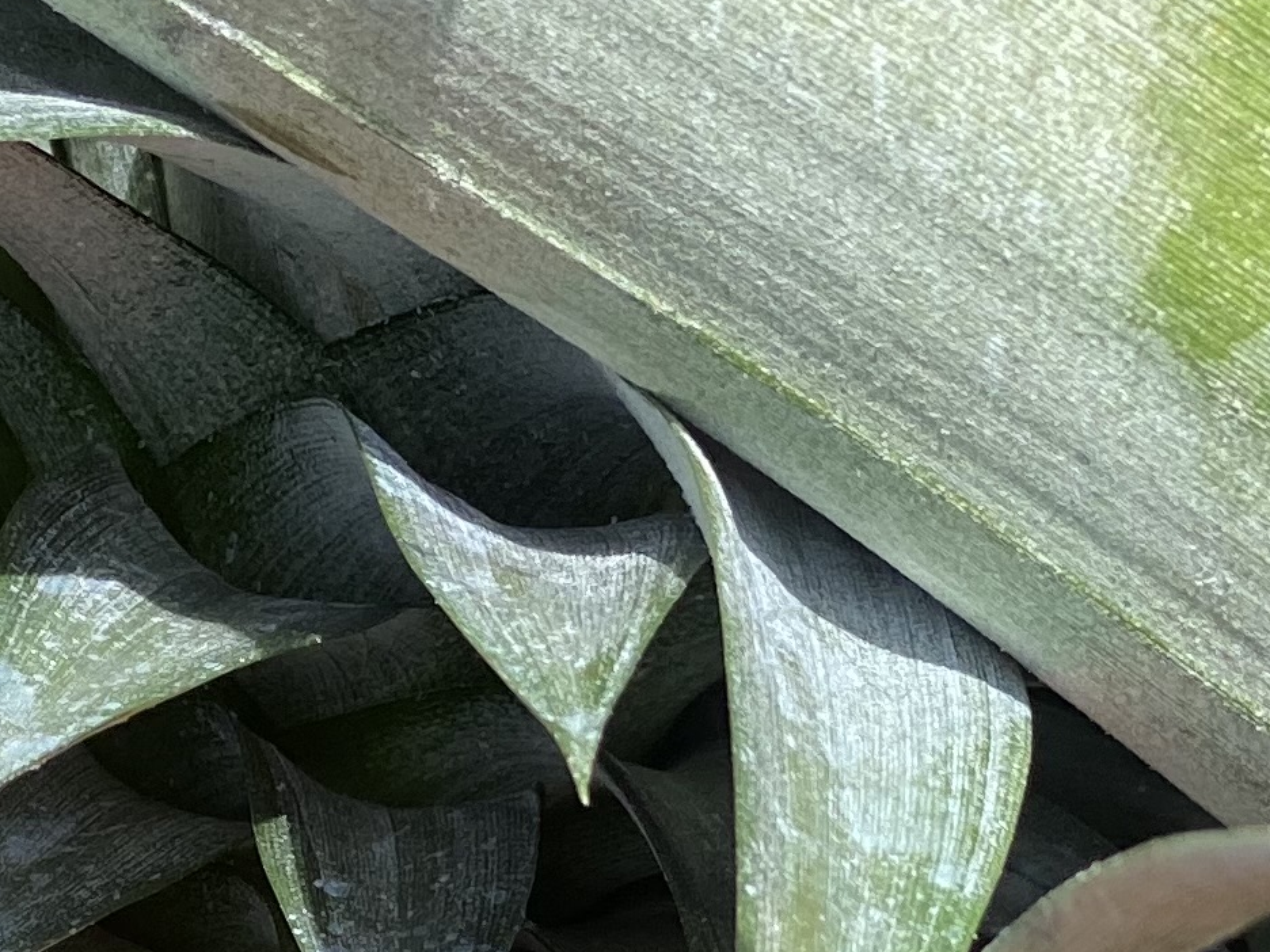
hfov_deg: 8.7
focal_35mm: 224
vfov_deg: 6.6
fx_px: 8218
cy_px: 1258
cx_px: -347
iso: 20
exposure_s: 1/372
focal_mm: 6
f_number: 2
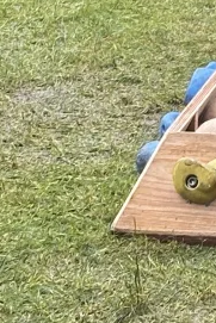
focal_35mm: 265
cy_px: -379
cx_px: 495
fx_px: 2382
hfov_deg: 5.1
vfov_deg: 7.4
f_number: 1.78
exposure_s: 1/128
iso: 80
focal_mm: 6.86
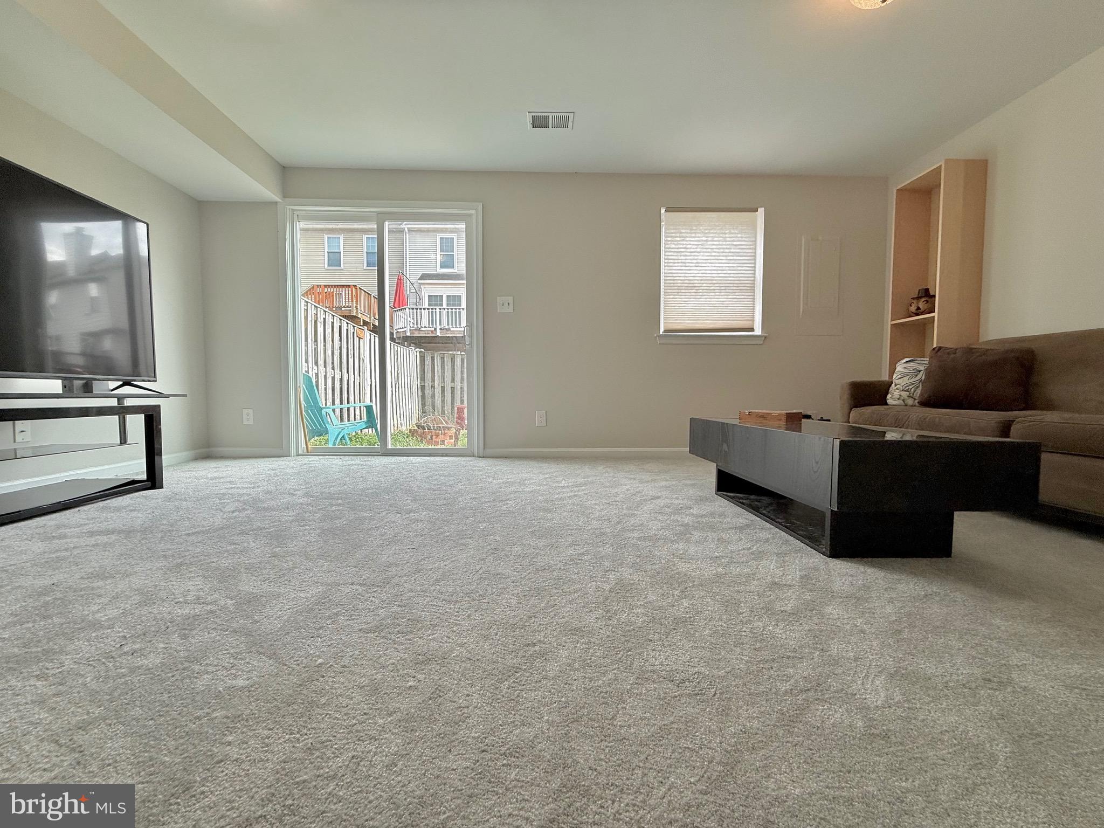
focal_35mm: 14
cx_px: 552
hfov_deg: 102.1
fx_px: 446
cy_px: 414
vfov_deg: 85.7
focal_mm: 2.22
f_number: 2.2
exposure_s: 1/166
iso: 50
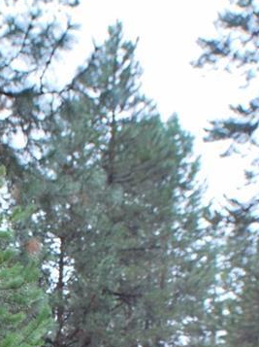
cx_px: -98
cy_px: 382
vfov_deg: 11.5
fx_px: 1699
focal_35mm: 170
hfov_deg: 8.6
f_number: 4.2
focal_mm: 28
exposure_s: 1/60
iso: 200
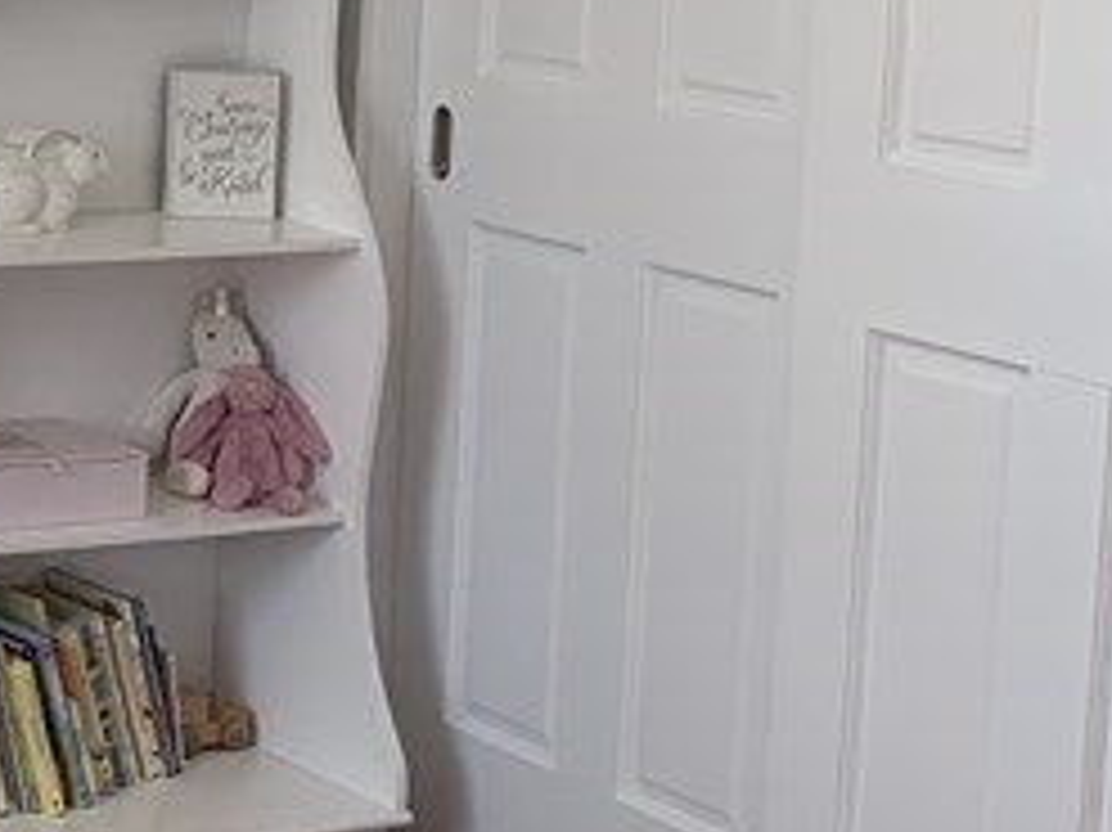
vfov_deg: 13.5
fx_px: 3468
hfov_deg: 16.7
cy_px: 49
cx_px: -500
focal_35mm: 108
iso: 40
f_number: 1.8
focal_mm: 4.25
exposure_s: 1/120
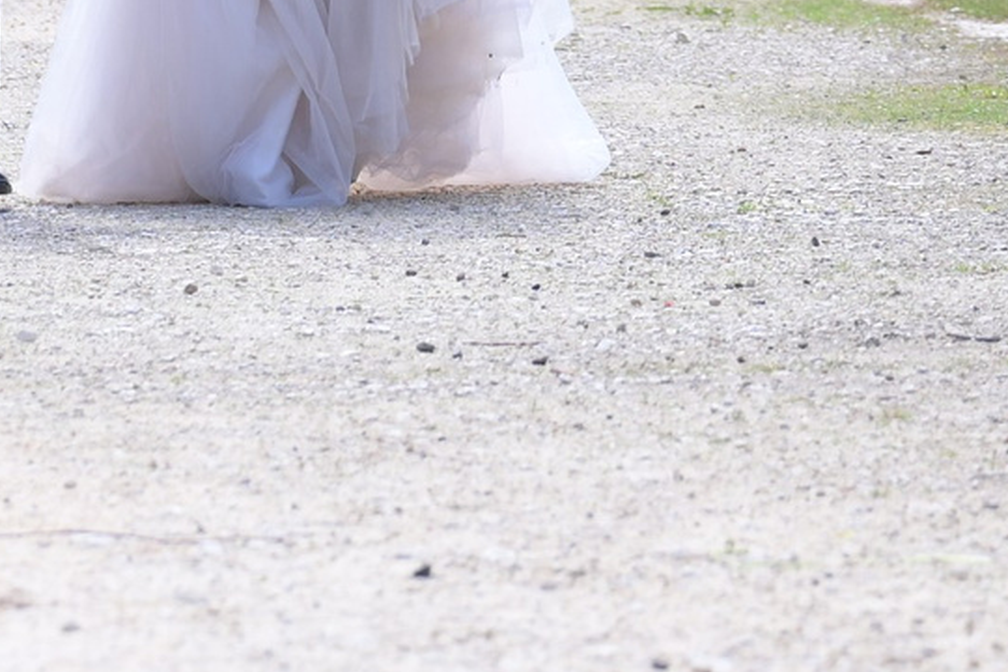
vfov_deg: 4.6
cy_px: -779
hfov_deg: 7.0
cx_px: 230
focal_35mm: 294
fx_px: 8231
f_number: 3.5
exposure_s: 1/800
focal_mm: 62
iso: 125
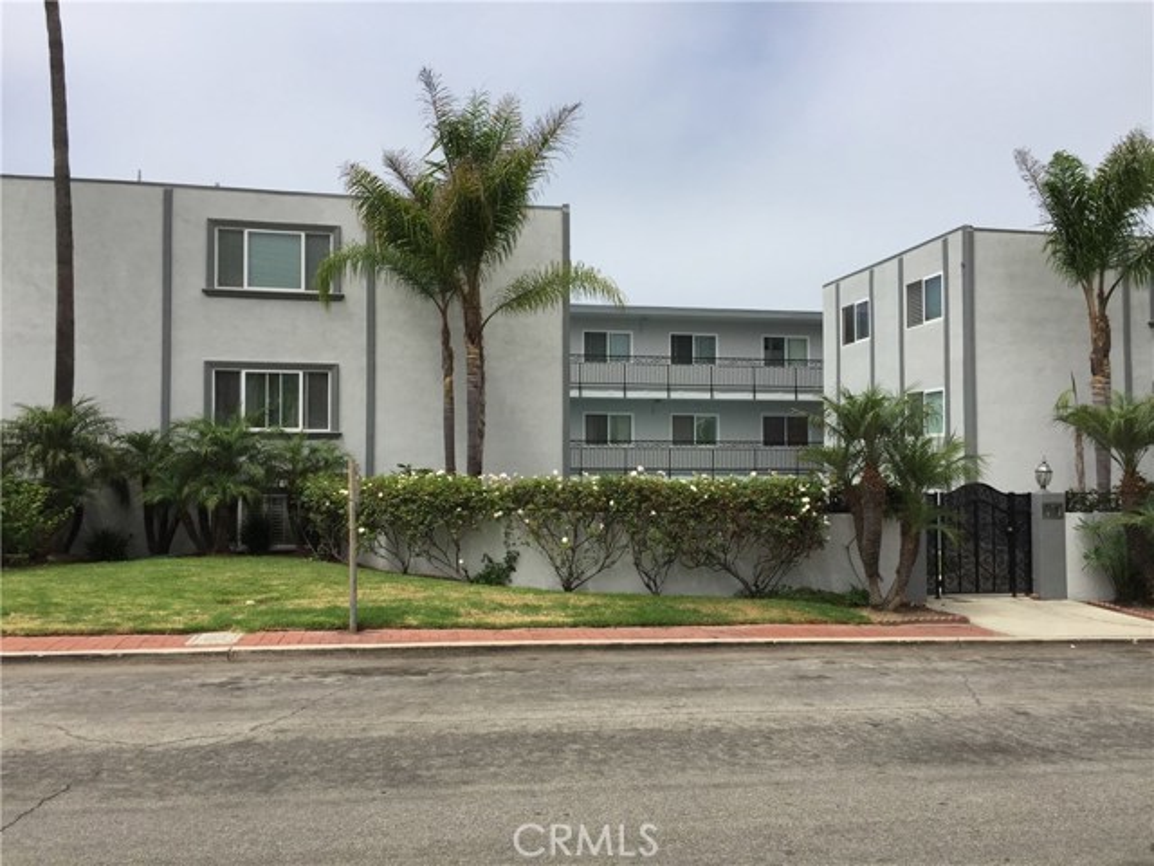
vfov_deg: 48.2
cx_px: 577
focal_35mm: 29
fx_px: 967
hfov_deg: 61.7
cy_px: 433
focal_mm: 4.15
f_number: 2.2
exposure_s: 1/3049
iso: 32
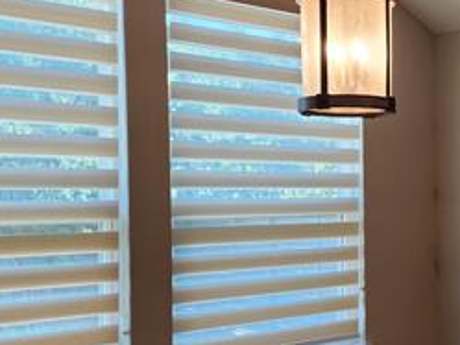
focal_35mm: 59
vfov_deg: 24.8
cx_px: 429
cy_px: 214
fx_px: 784
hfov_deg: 30.9
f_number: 1.8
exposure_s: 1/120
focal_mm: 5.4
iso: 64
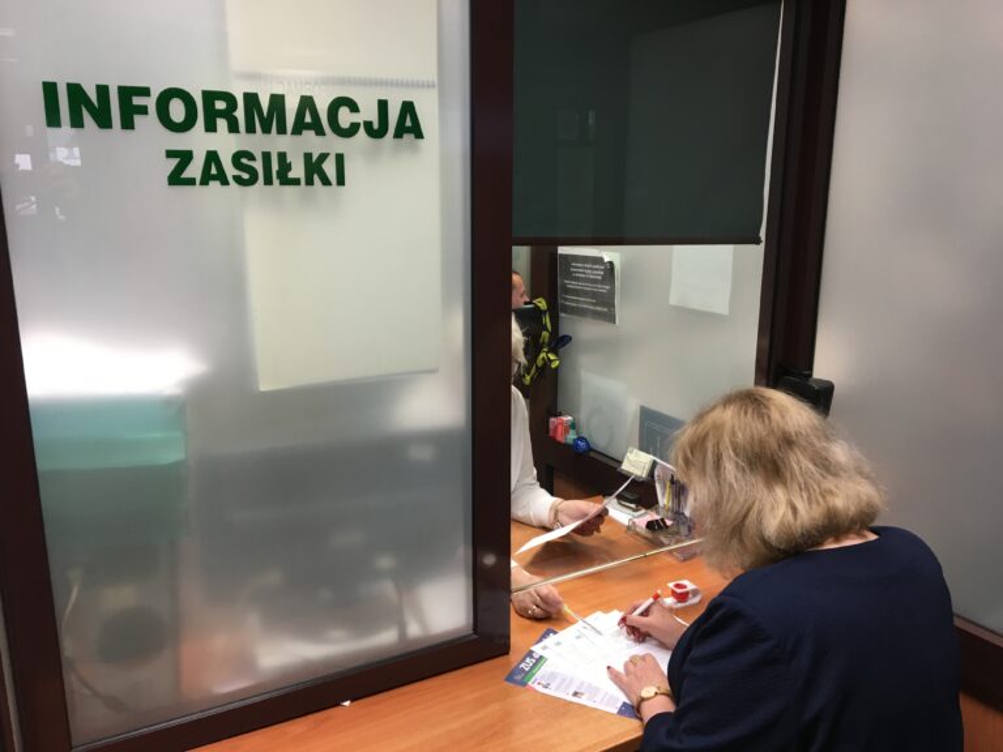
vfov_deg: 48.2
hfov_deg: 61.7
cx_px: 502
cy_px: 376
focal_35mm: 29
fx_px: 840
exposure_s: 1/33
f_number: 2.2
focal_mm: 4.15
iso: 100
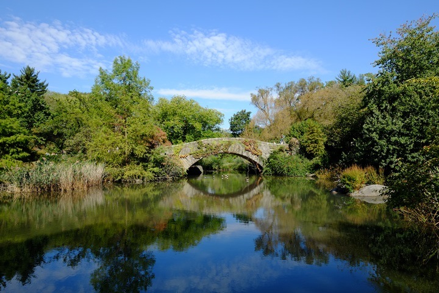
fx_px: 256
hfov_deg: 81.2
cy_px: 146
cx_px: 220
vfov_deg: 59.5
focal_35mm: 21
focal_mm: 14
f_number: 8
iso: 400
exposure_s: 1/450
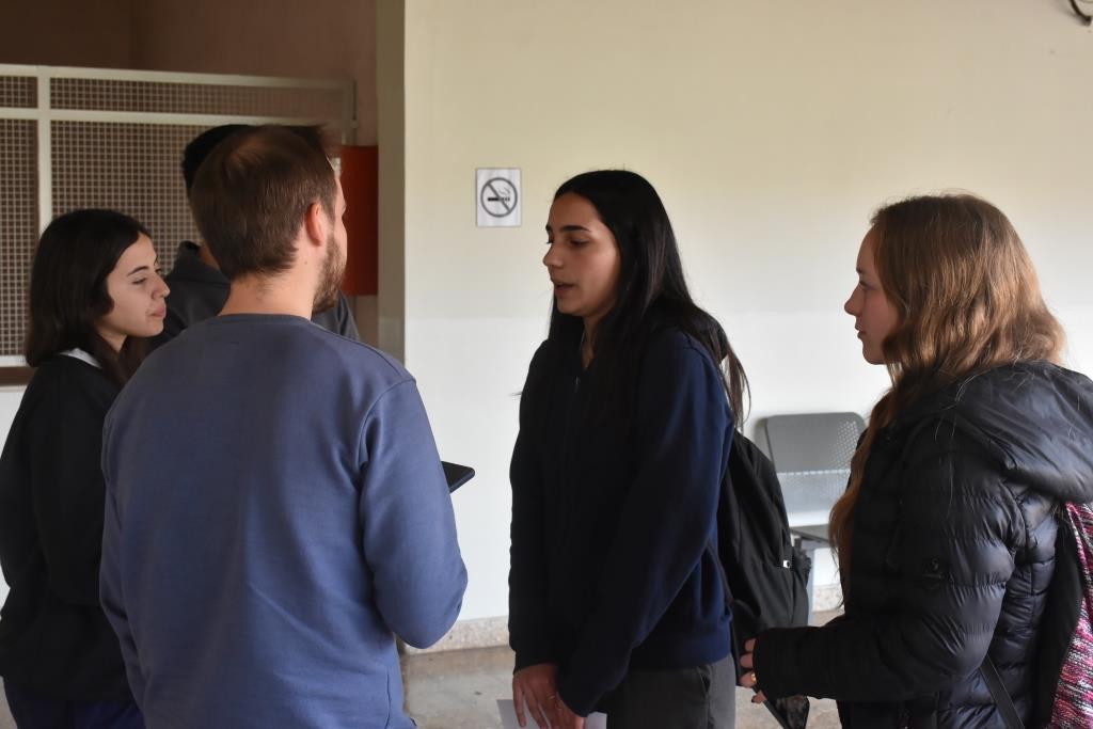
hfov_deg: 37.8
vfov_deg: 25.8
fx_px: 1594
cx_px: 546
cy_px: 364
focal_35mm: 52
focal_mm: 35
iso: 1600
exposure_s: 1/200
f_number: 7.1
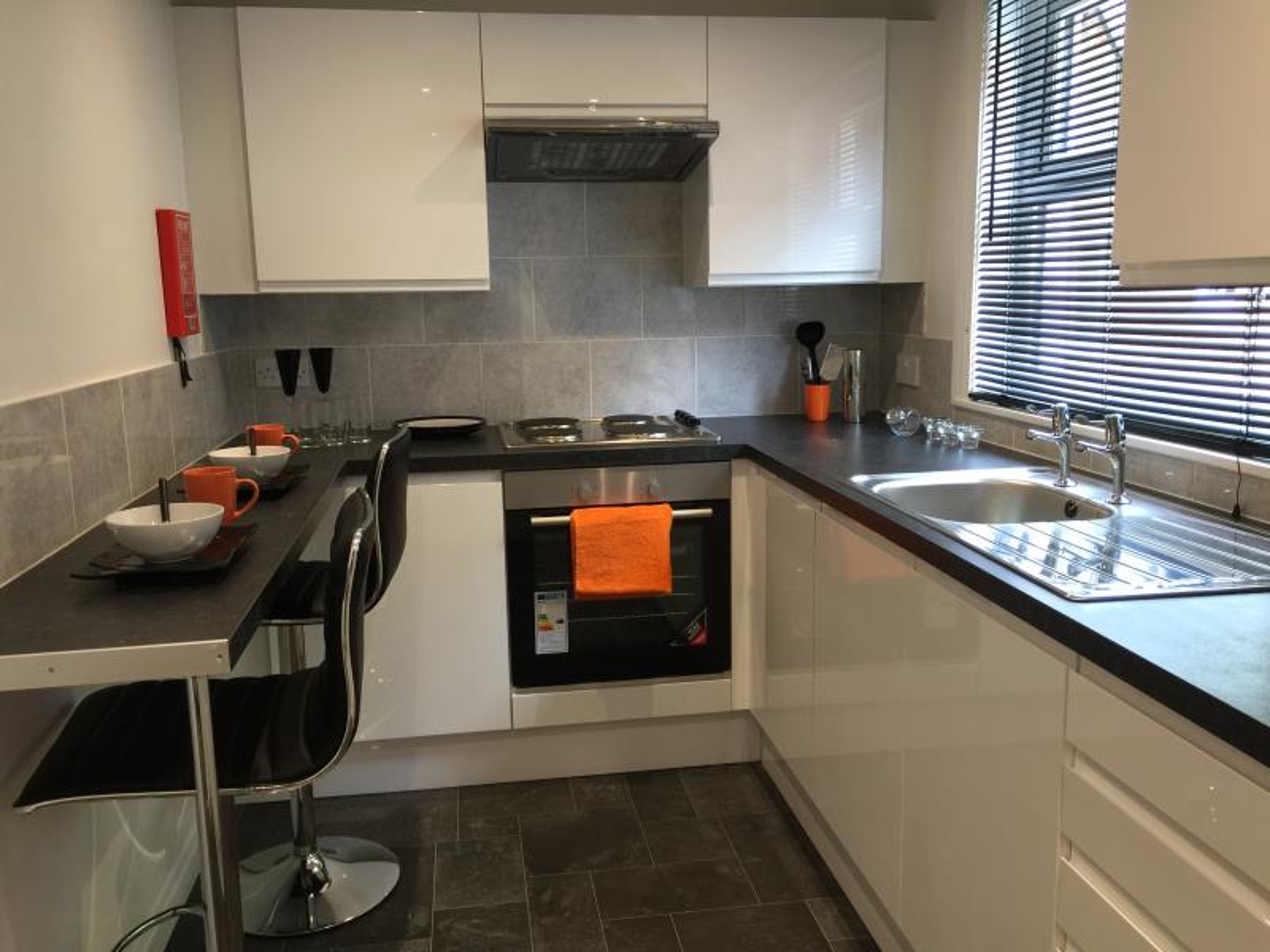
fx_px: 1064
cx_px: 635
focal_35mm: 29
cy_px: 476
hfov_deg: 61.7
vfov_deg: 48.2
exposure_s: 1/17
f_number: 2.2
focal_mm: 4.15
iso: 40
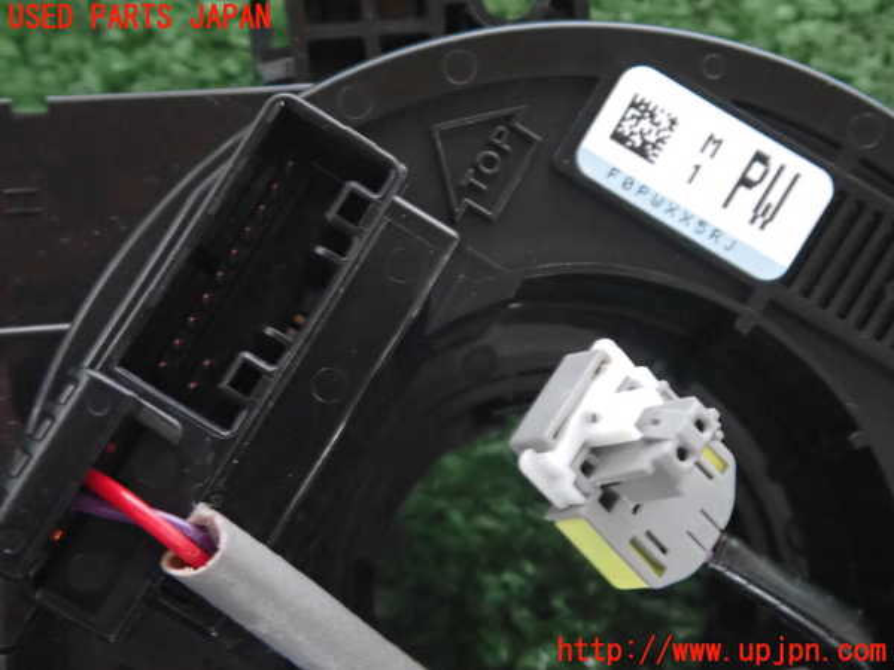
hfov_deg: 60.0
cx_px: 447
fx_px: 775
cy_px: 335
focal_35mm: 30
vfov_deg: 46.8
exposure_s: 1/8
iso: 2500
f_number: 4.9
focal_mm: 5.4
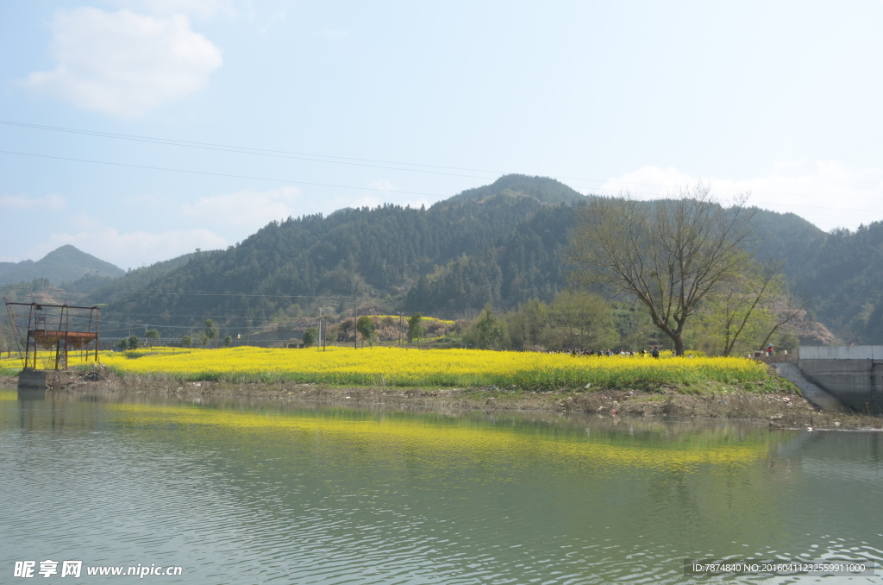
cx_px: 442
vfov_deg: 34.1
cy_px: 292
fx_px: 955
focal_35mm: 39
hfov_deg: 49.6
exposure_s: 1/250
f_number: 8
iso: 160
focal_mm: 26
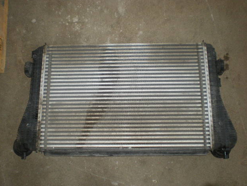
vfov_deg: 36.8
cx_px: 124
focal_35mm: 39
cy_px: 91
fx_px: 278
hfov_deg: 47.9
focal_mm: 6.3
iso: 180
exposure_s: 1/60
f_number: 3.1
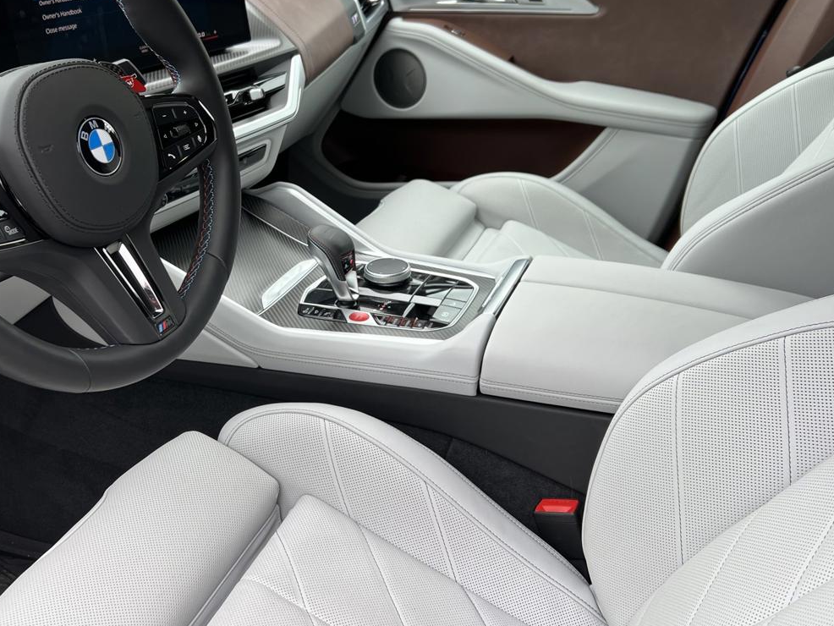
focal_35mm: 36
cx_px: 321
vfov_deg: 39.6
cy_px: 260
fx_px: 868
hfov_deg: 50.9
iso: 40
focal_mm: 5.7
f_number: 1.5
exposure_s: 1/243
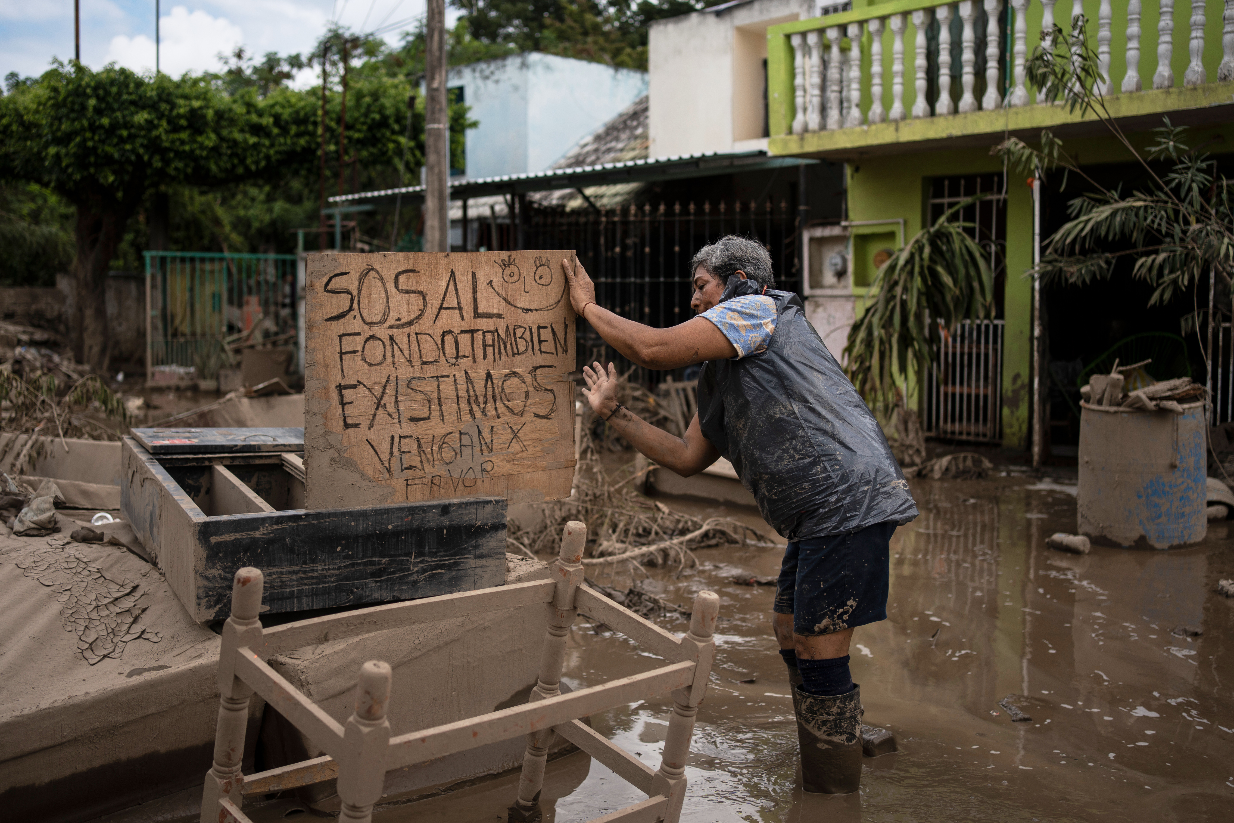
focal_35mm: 35
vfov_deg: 37.9
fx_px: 1200
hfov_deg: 54.4
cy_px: 412
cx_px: 617
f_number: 2.5
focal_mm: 35
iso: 100
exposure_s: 1/2500
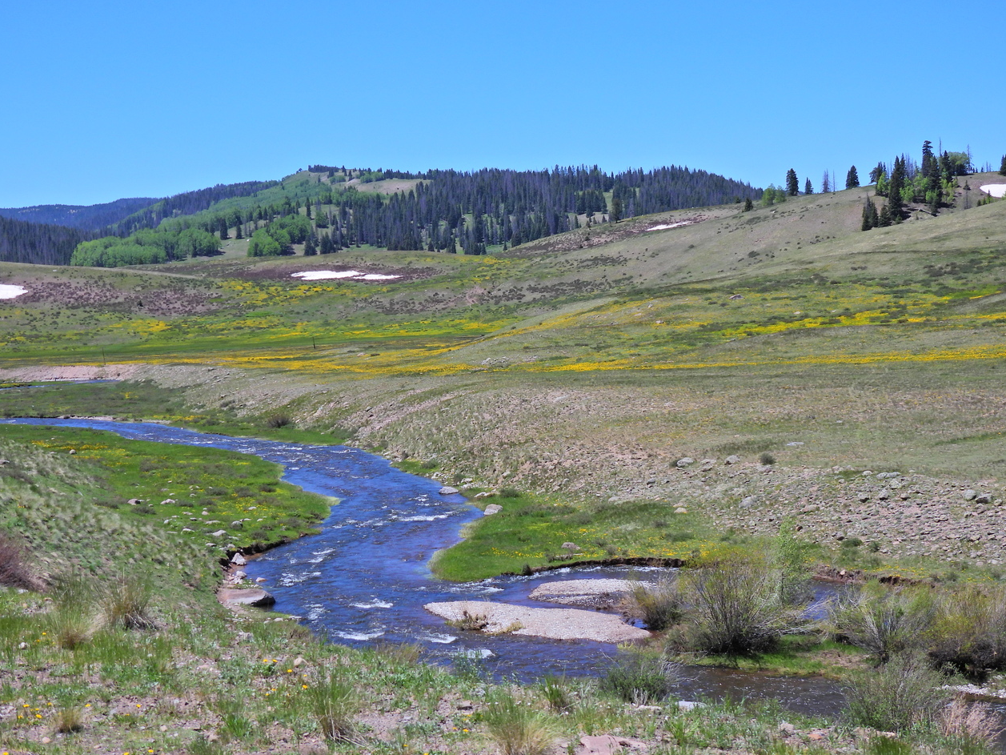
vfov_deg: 26.1
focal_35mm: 56
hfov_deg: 34.3
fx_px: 1628
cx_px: 495
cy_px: 376
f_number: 3.5
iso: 100
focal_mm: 9.8
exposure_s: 1/1600
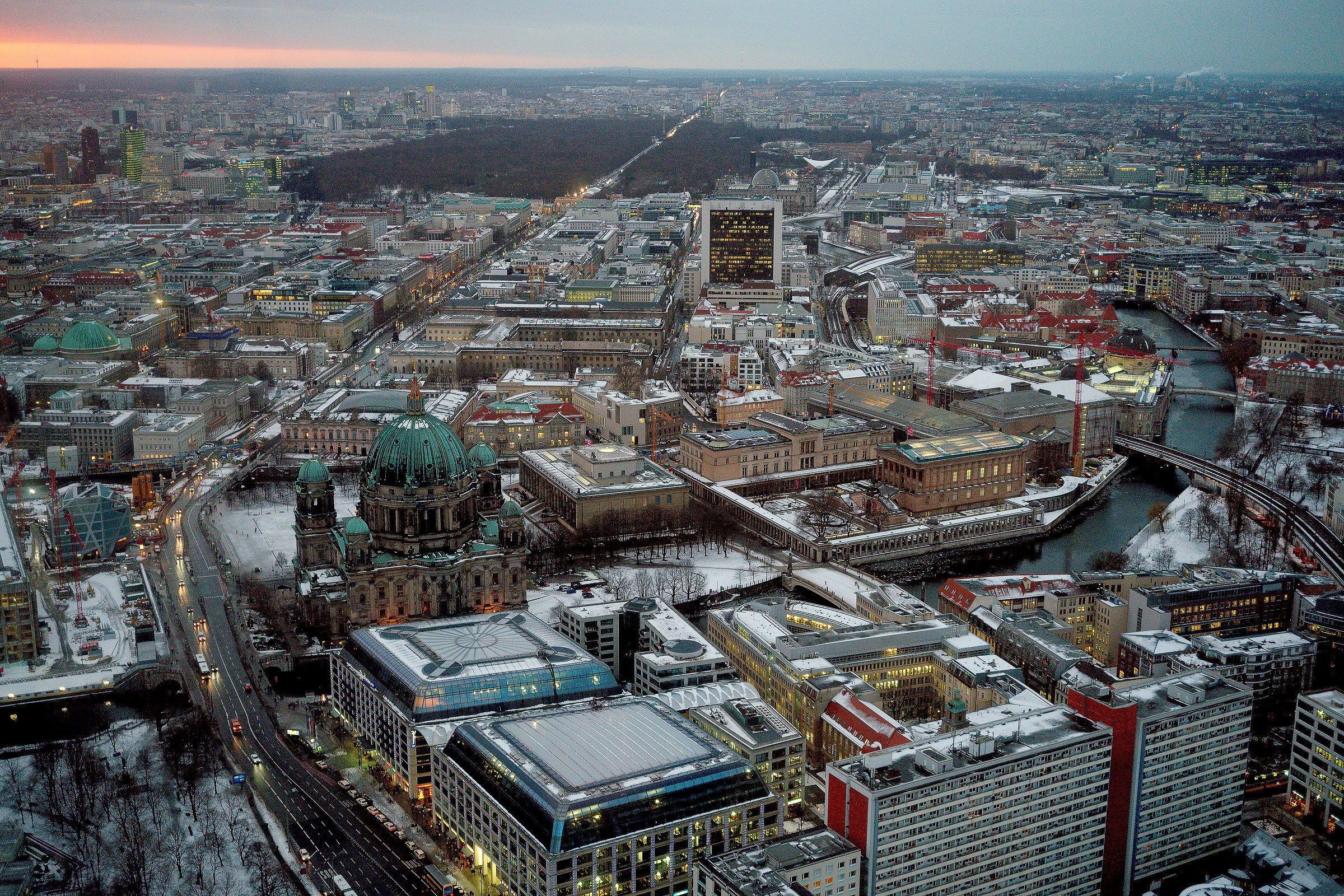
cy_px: 448
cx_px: 672
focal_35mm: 41
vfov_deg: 32.6
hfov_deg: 47.4
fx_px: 1531
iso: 1600
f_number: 2.8
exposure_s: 1/60
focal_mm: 27
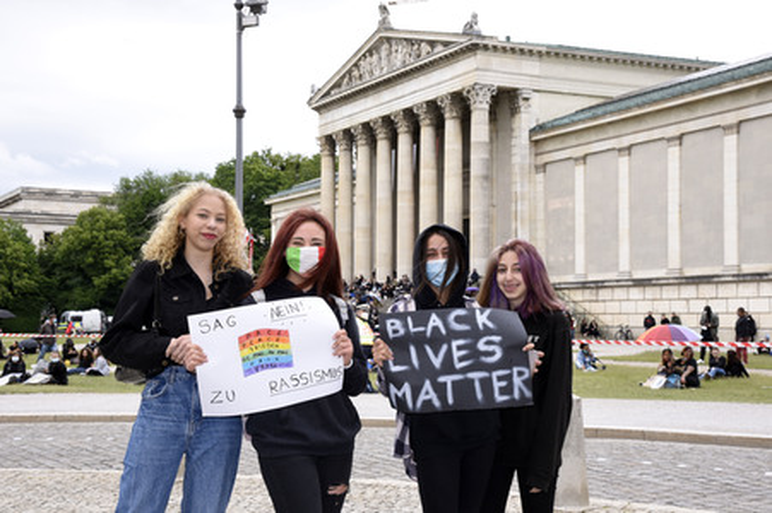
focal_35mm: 55
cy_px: 256
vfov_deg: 24.6
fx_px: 1179
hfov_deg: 36.3
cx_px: 386
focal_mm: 55
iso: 640
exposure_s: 1/160
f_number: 11
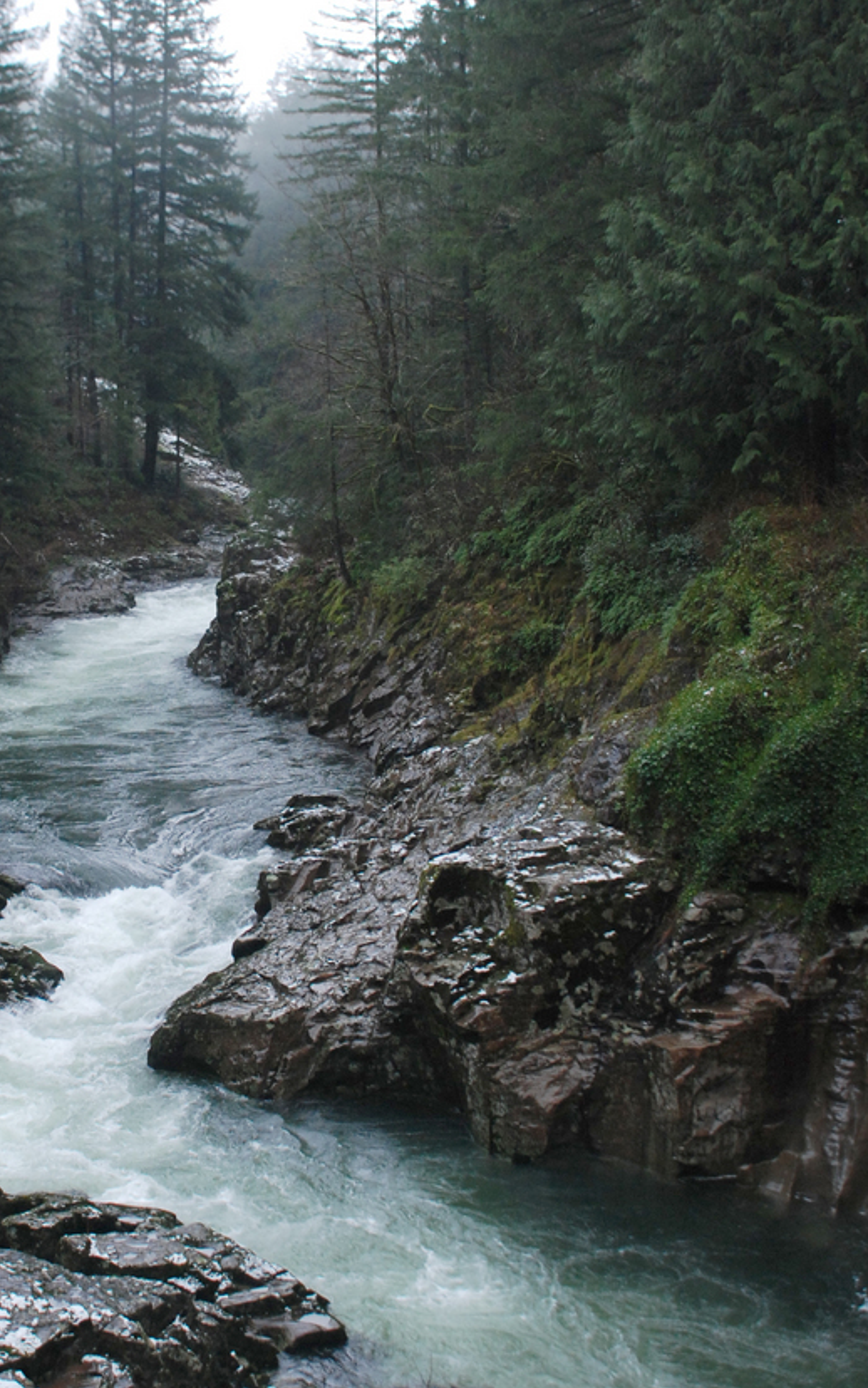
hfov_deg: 24.3
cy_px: 634
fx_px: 2005
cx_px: 258
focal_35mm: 53
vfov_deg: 38.2
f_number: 4
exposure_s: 1/40
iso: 500
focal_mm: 24
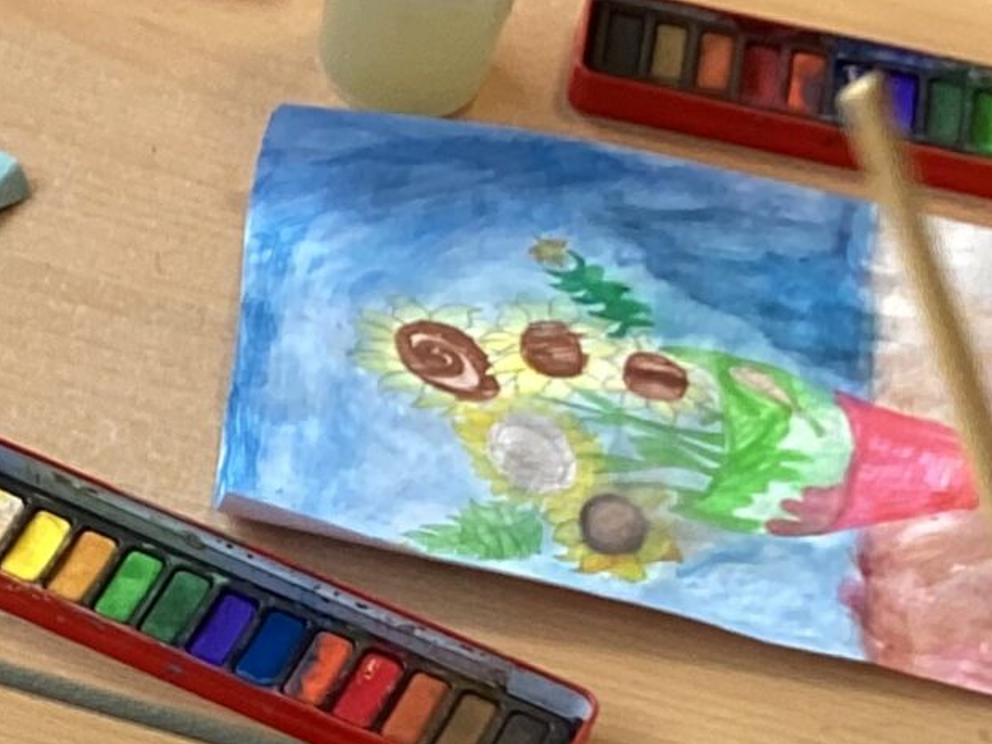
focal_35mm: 128
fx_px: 3668
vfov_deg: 10.9
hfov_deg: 14.9
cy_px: 1317
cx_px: -186
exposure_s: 1/60
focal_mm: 3.3
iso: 80
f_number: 2.4
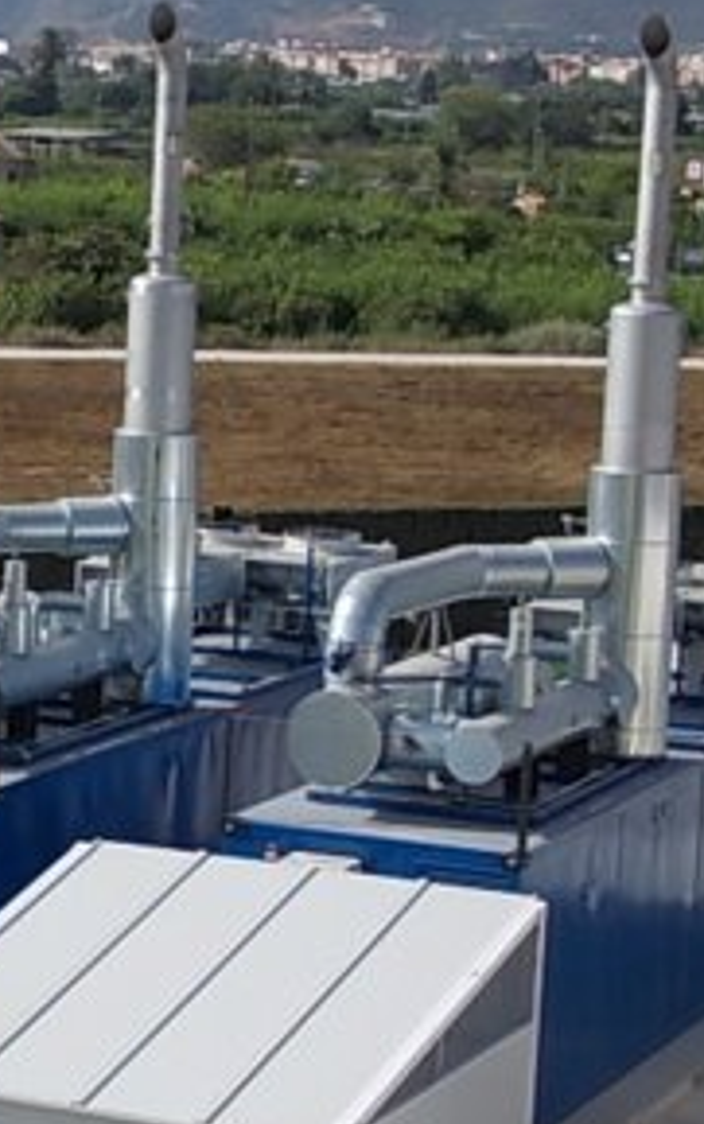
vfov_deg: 16.2
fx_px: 3954
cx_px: -210
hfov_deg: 10.0
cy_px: 673
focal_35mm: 129
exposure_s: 1/250
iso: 80
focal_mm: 7.2
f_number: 7.2
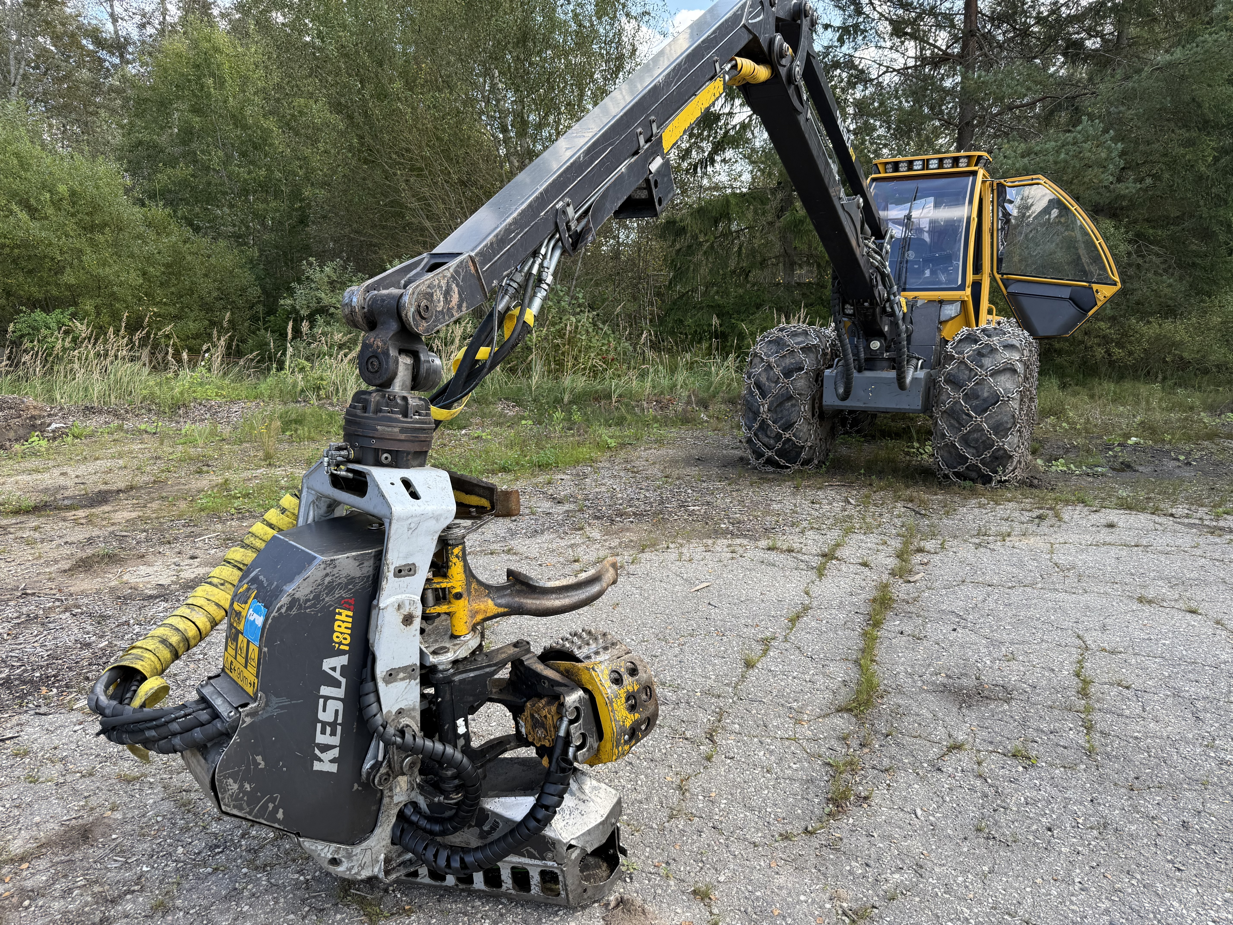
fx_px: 855
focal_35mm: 24
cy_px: 462
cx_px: 616
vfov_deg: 56.8
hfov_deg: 71.6
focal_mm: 6.76
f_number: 1.78
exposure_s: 1/575
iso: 80
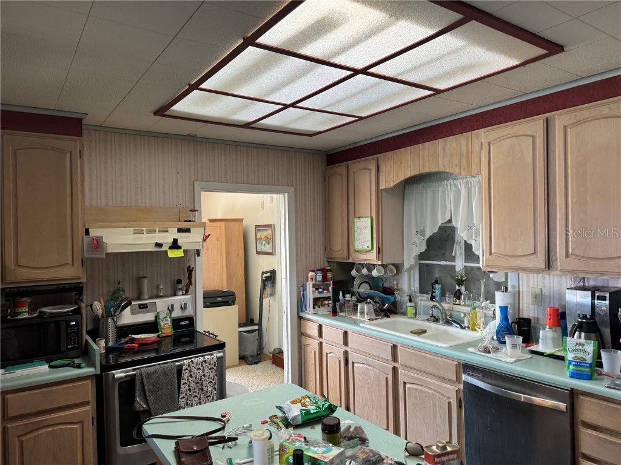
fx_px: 431
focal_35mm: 24
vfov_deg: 56.8
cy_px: 232
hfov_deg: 71.6
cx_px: 310
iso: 160
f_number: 1.78
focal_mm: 6.76
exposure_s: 1/60
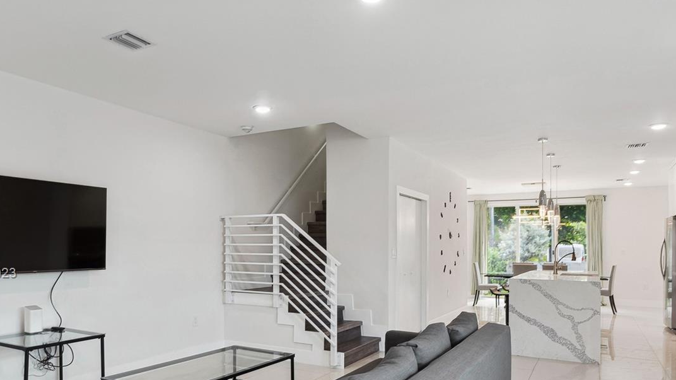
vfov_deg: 44.8
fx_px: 448
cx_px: 319
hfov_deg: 74.0
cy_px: 274
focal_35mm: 25
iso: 200
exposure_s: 1/8
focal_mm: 16
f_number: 11
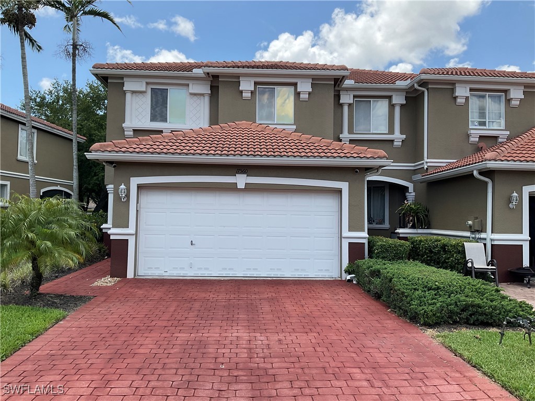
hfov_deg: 61.7
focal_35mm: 29
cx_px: 268
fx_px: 448
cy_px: 200
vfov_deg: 48.2
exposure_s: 1/978
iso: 16
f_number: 1.8
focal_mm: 3
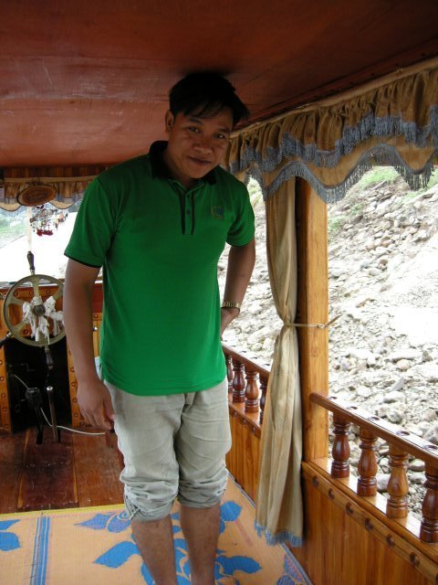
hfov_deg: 39.7
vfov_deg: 51.4
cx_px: 219
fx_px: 607
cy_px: 292
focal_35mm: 36
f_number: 2.7
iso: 106
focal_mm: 7.5
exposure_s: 1/53
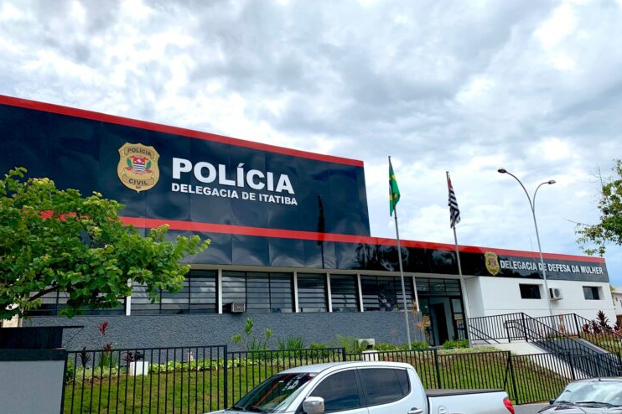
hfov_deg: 65.5
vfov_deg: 46.3
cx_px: 313
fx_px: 484
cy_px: 222
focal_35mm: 28
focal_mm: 4.25
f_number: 1.8
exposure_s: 1/5405
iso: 25
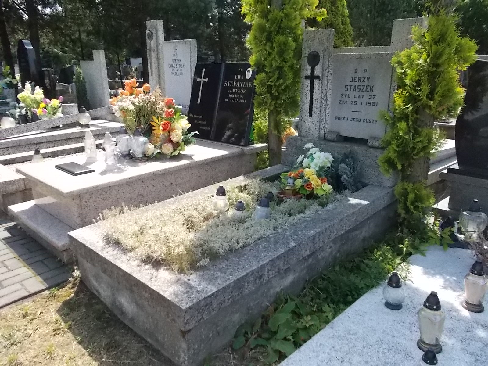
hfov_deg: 67.3
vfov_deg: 53.1
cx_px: 244
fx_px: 367
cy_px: 183
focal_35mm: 26
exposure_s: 1/320
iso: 400
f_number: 8
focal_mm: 4.6
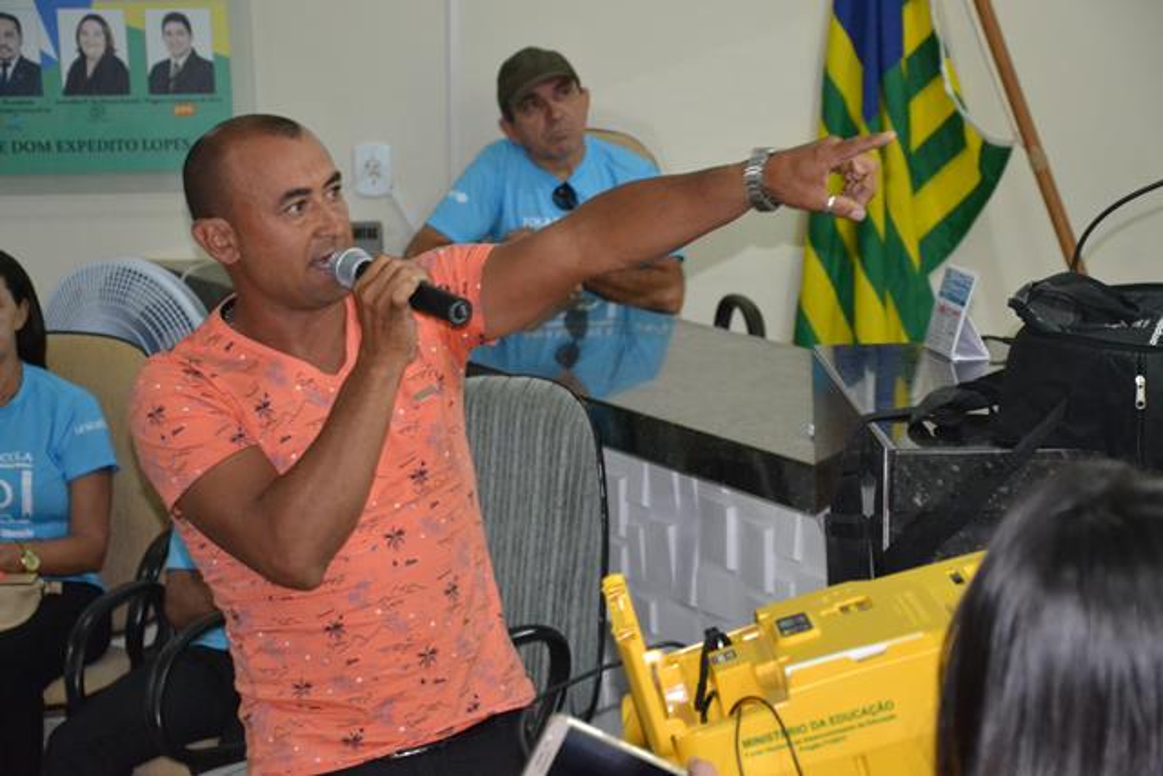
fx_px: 1939
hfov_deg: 33.4
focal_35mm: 60
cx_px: 582
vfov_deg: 22.6
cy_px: 388
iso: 3200
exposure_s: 1/60
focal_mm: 40
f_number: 4.5
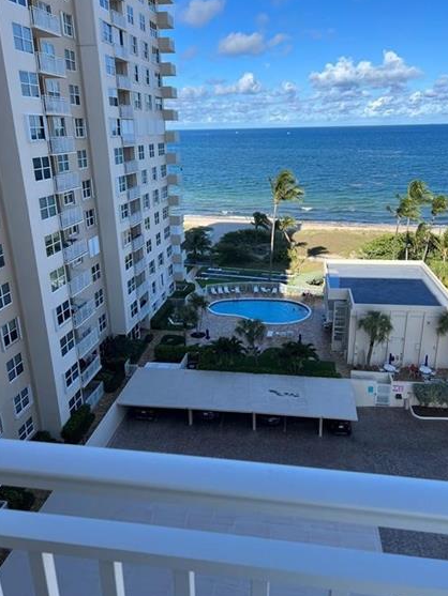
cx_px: 237
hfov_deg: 49.7
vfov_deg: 63.4
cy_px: 297
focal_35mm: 28
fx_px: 483
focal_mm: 5.7
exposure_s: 1/2083
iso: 50
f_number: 1.5
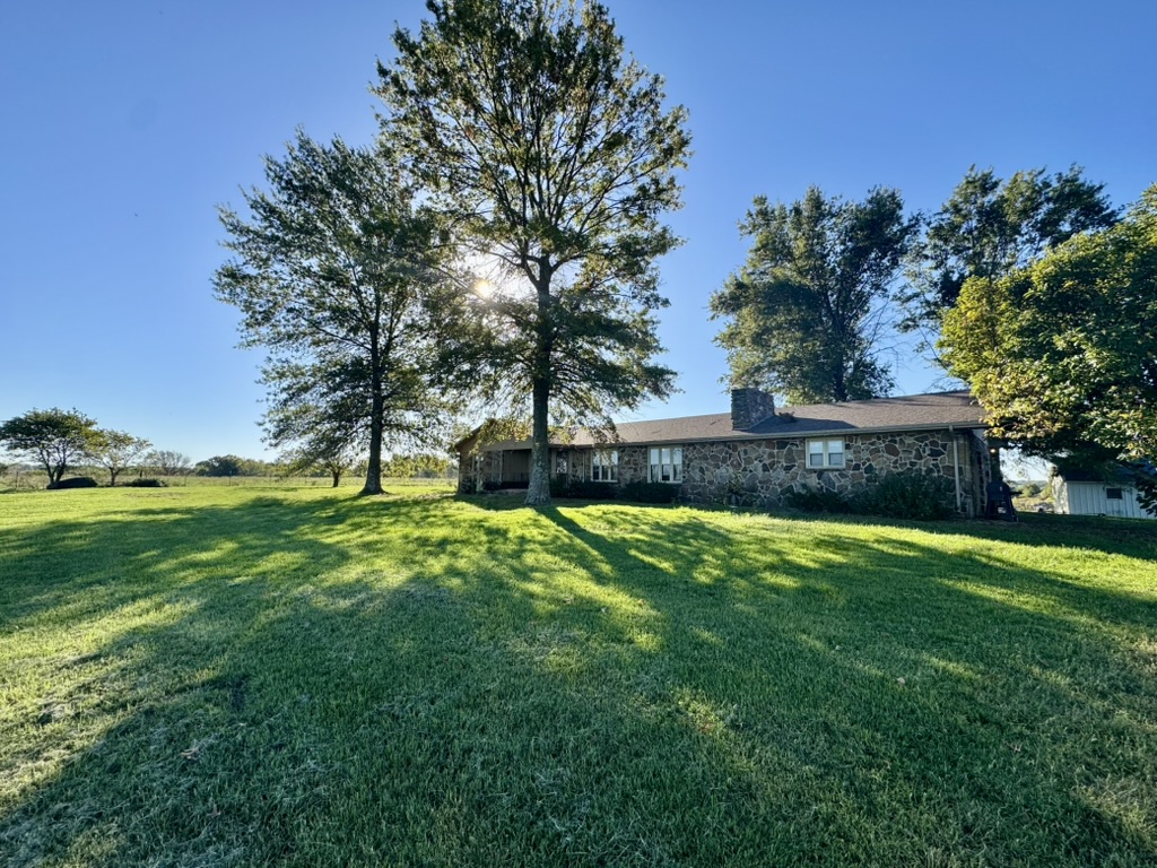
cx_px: 578
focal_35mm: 14
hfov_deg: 102.1
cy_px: 434
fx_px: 468
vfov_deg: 85.7
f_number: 2.2
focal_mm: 2.22
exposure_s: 1/879
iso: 50
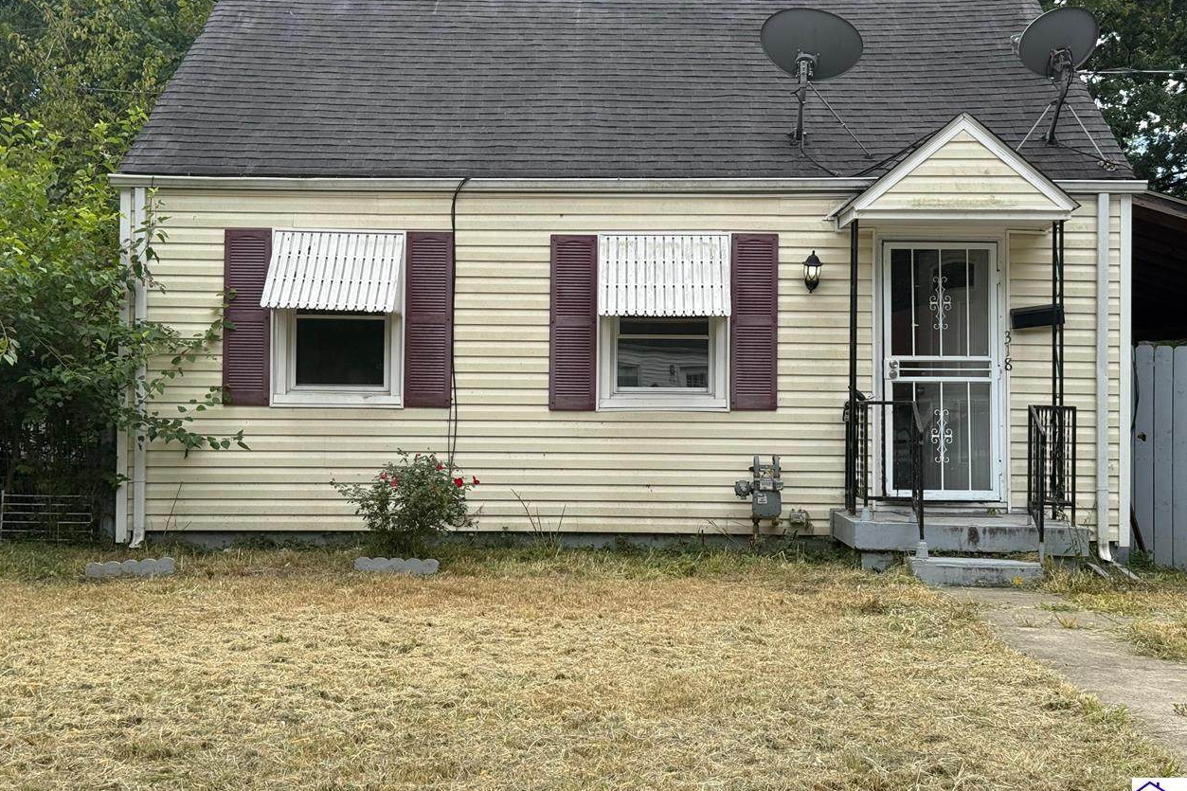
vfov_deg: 26.5
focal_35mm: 51
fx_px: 1681
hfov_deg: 38.9
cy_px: 361
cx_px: 602
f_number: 1.78
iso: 64
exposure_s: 1/2033
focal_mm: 6.76
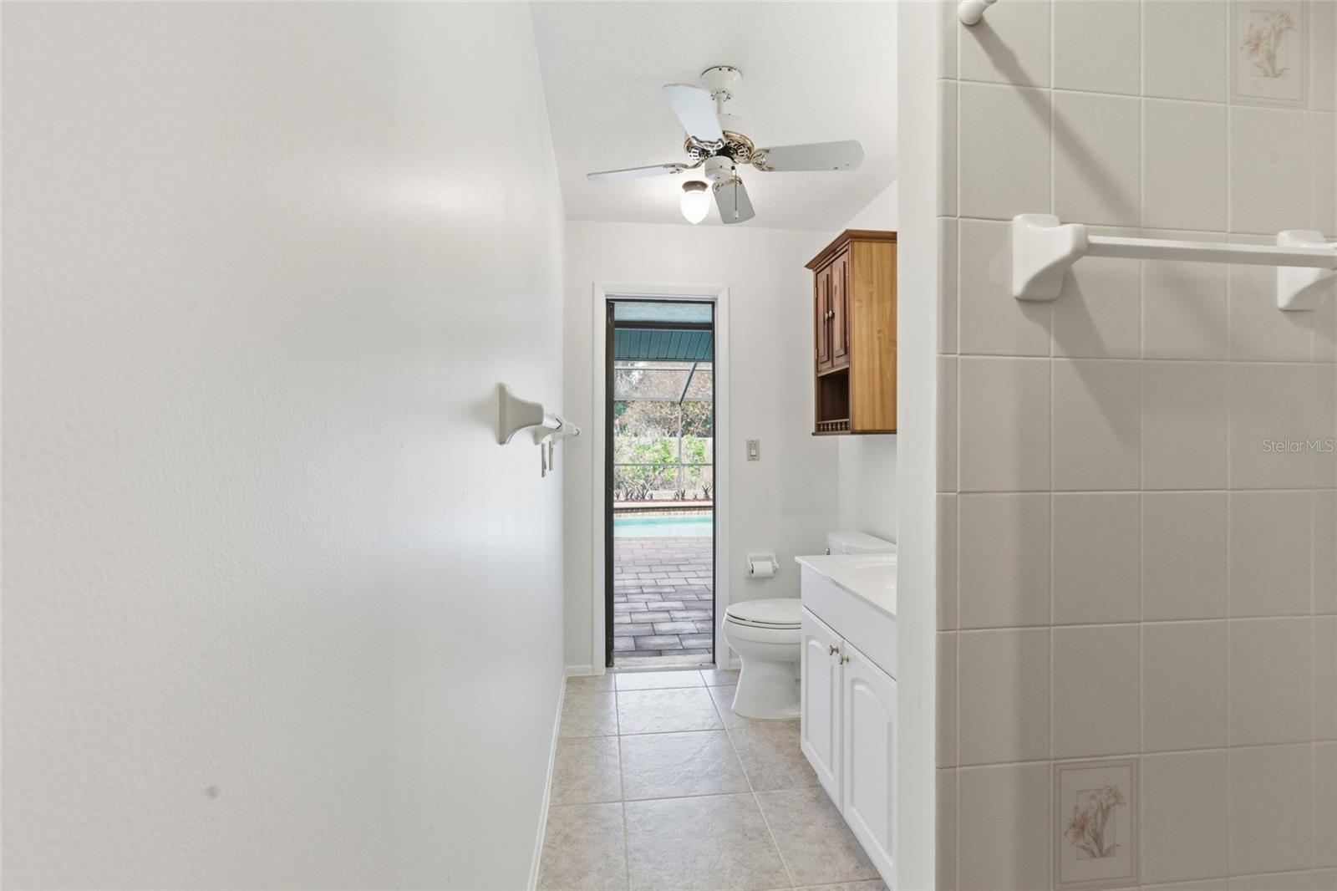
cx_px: 668
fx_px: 594
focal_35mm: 16
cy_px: 446
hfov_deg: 96.7
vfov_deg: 73.7
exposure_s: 1/100
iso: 400
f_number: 9
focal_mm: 16
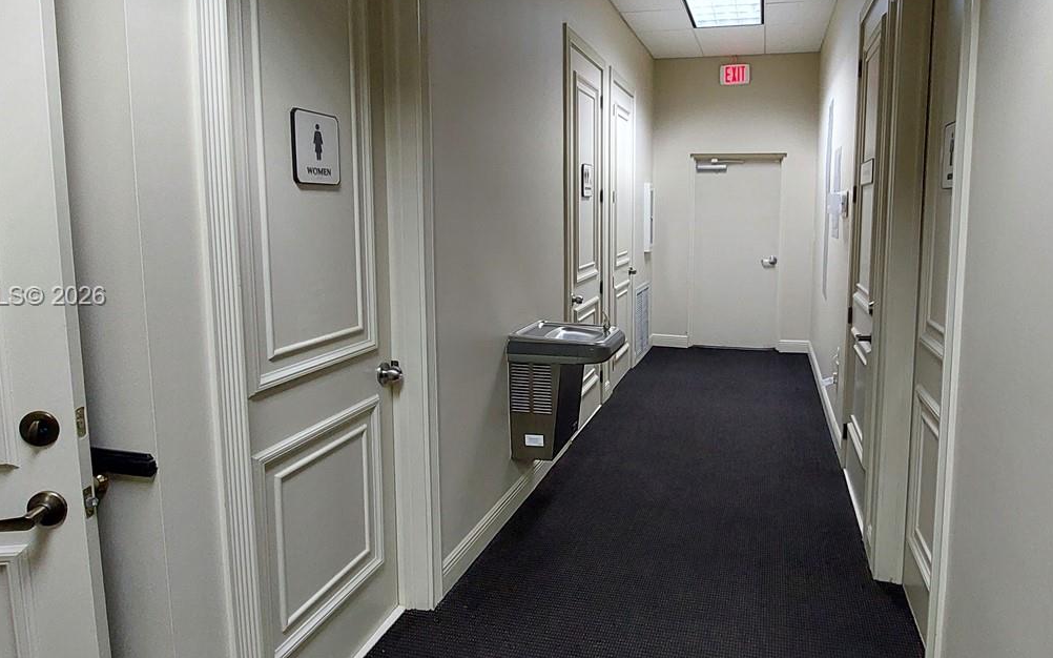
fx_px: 631
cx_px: 619
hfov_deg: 78.9
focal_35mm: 22
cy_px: 297
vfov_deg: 55.0
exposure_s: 1/60
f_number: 2.2
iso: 320
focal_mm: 1.74
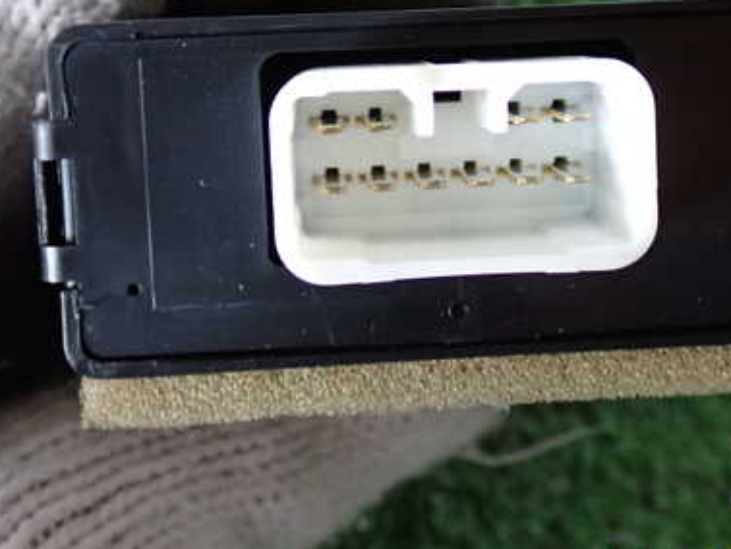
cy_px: 160
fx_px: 1374
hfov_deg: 29.7
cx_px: 443
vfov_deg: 22.5
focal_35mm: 65
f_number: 2.8
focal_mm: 7.31
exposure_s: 1/20
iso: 800
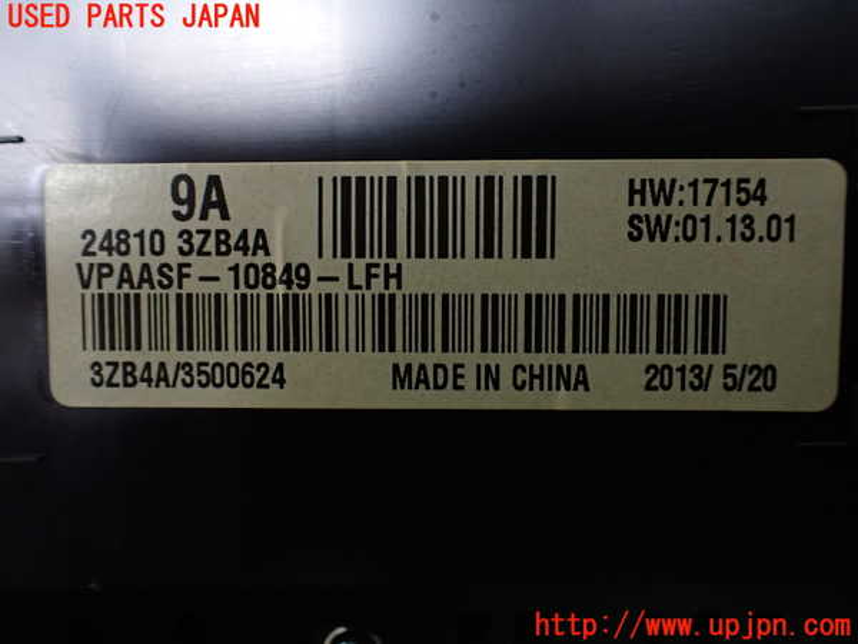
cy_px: 322
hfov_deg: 60.0
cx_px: 429
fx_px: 744
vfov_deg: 46.8
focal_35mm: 30
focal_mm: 5.4
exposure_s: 1/125
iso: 400
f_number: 2.3
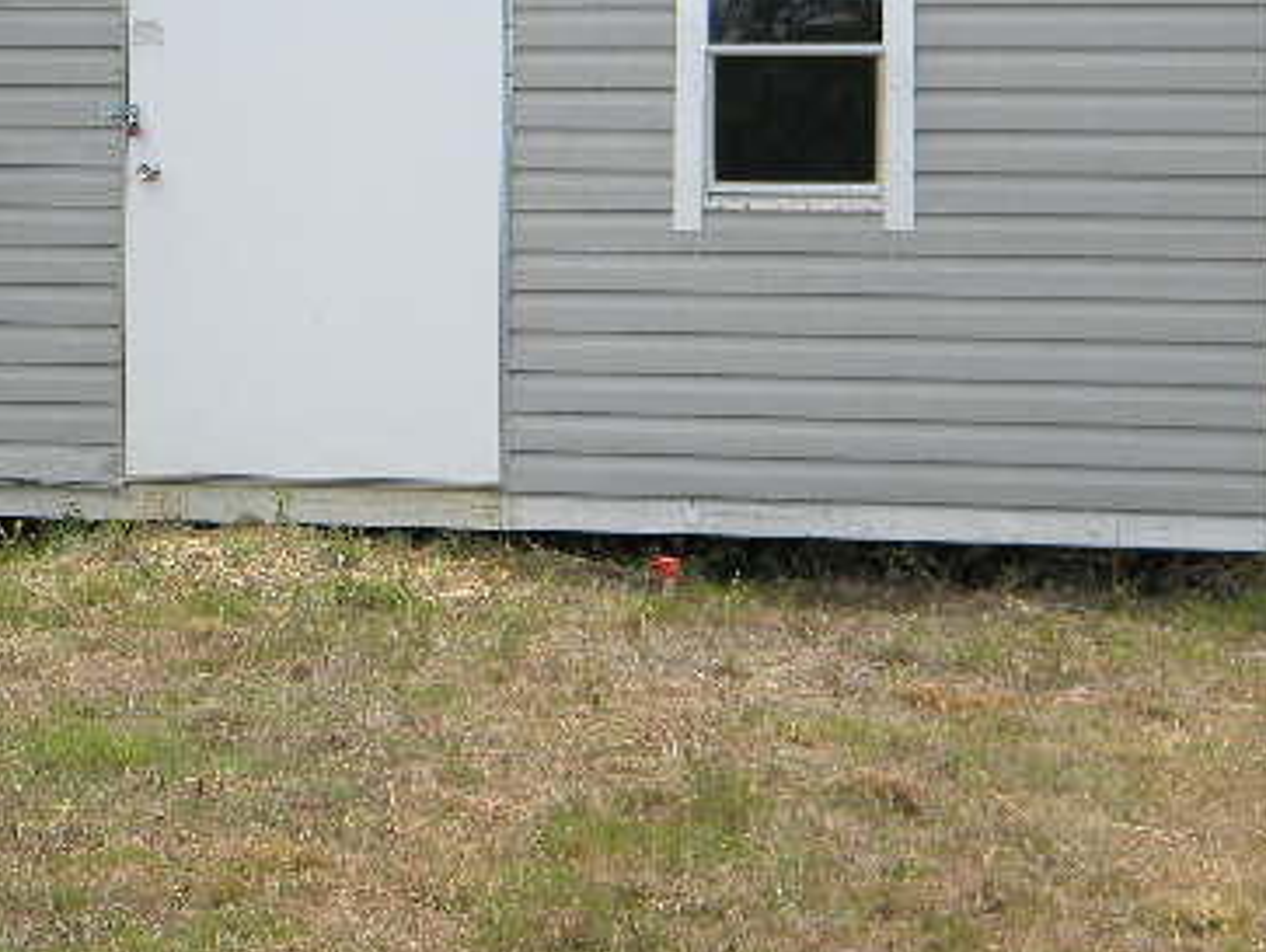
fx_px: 4320
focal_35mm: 118
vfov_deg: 12.5
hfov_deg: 16.6
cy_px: 185
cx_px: 387
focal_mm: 12.2
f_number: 4.3
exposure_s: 1/388
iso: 94
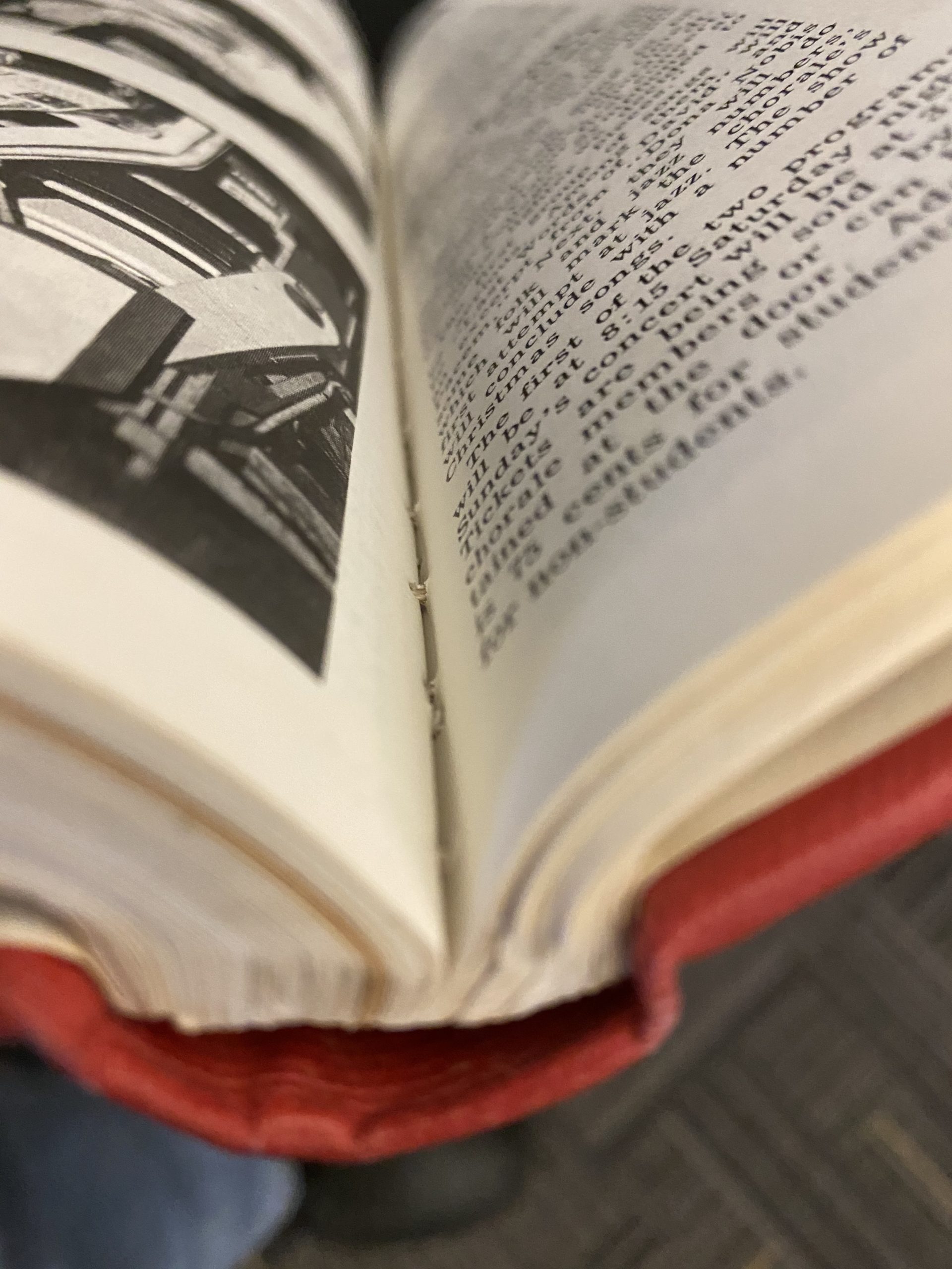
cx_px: 476
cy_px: 634
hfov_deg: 53.1
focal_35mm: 26
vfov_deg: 67.3
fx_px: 953
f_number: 1.8
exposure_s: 1/40
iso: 400
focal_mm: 4.25
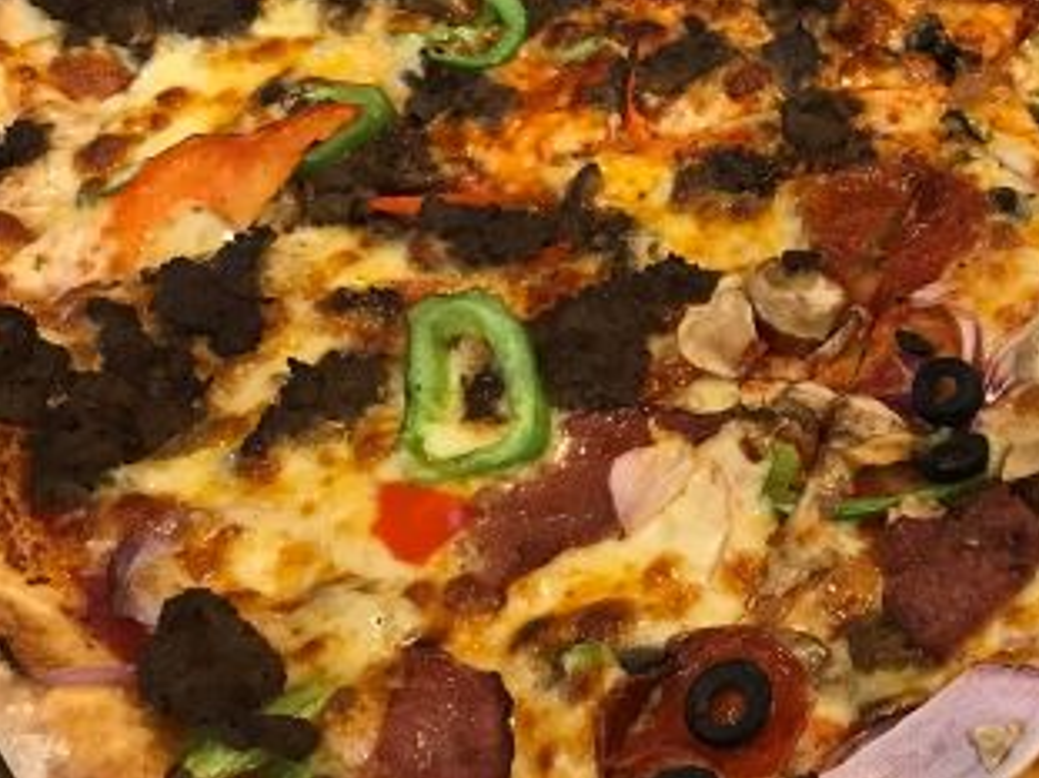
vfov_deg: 23.3
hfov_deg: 29.0
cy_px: 376
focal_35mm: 63
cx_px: 1002
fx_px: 1890
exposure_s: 1/17
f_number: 1.8
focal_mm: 3.99
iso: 64
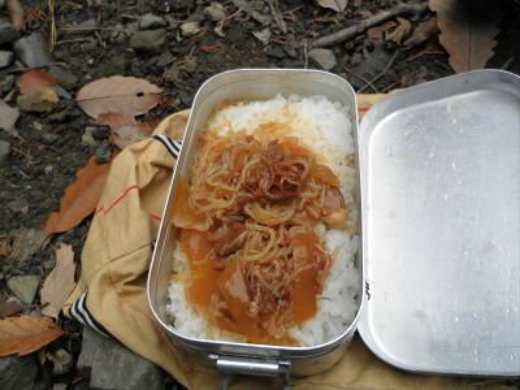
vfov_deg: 51.4
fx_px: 406
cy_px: 195
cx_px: 260
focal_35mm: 27
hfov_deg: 65.3
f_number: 3.2
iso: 64
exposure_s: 1/200
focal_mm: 4.9
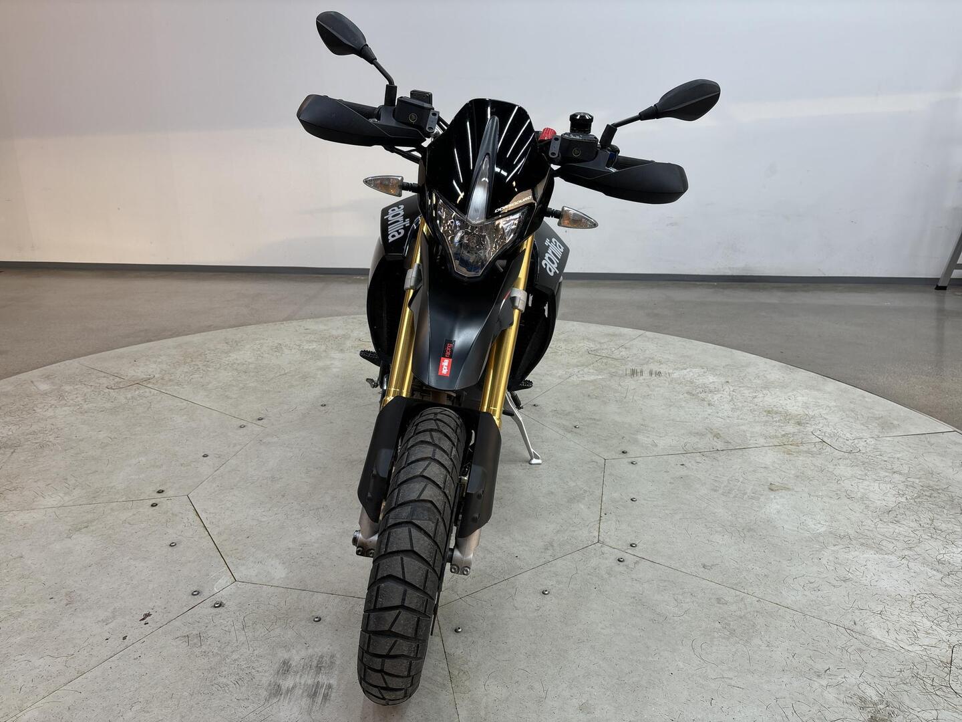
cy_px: 361
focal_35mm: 26
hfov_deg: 67.3
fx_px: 723
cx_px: 481
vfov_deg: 53.1
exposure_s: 1/100
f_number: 1.6
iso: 40
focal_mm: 5.96
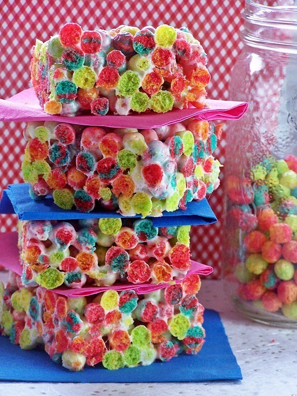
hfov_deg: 7.9
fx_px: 2162
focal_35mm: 189
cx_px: 148
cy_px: 198
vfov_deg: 10.5
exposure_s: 1/80
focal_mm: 31.3
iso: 200
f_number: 3.2
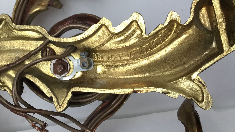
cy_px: 49
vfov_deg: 23.0
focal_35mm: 52
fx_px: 324
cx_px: 108
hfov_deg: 39.8
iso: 32
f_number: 2.4
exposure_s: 1/33
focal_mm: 3.3
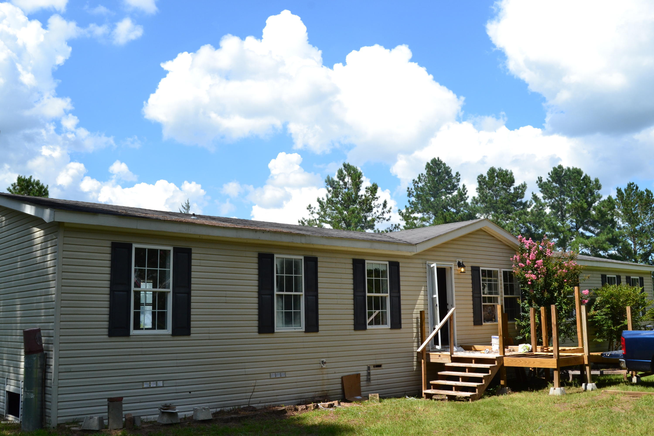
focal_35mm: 34
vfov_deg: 38.4
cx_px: 327
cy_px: 218
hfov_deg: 55.1
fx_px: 627
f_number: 11
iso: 400
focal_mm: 23
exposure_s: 1/400
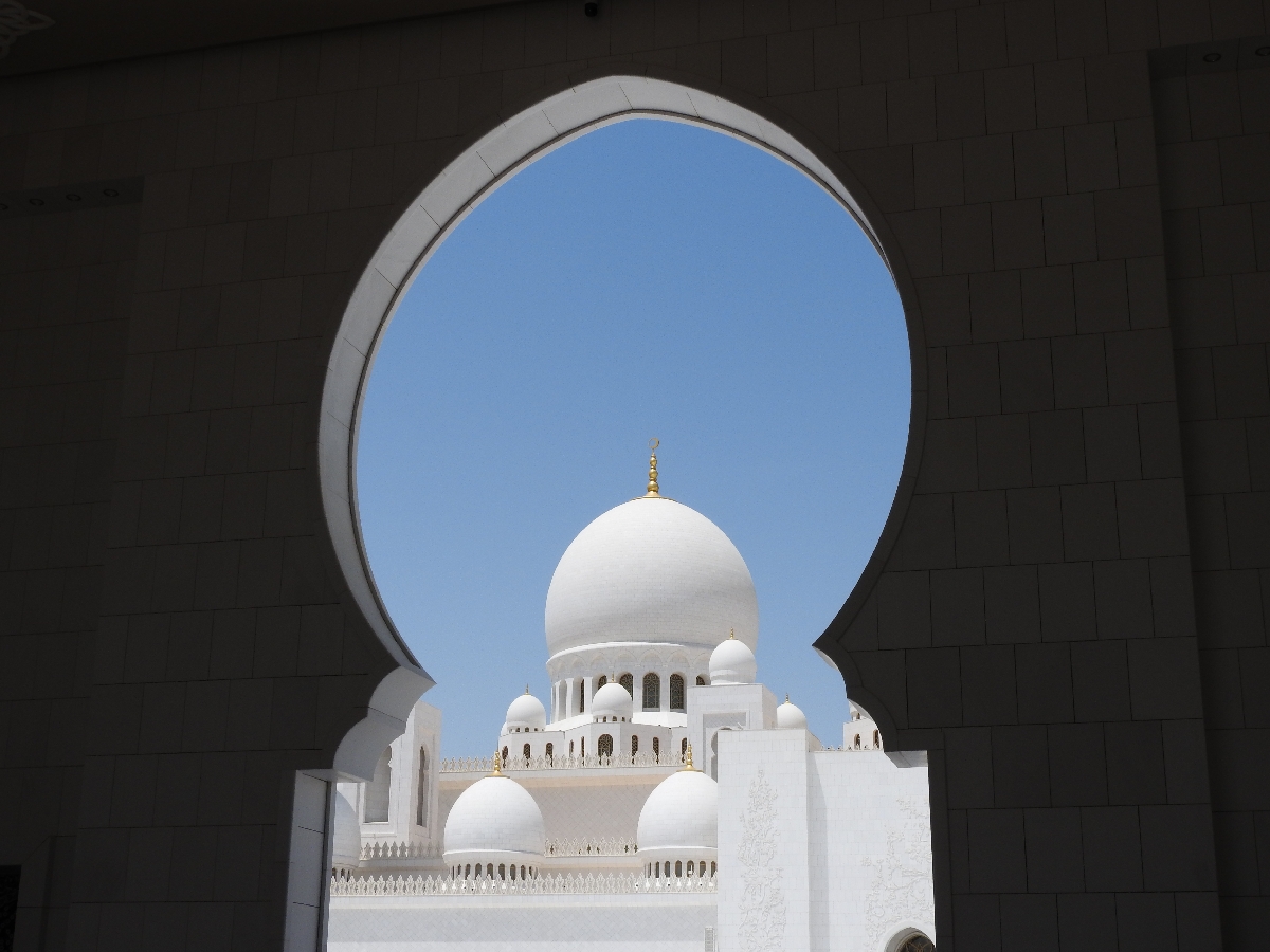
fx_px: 1834
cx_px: 635
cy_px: 476
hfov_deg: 38.2
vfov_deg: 29.1
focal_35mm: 50
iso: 100
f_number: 5
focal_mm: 9
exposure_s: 1/1600
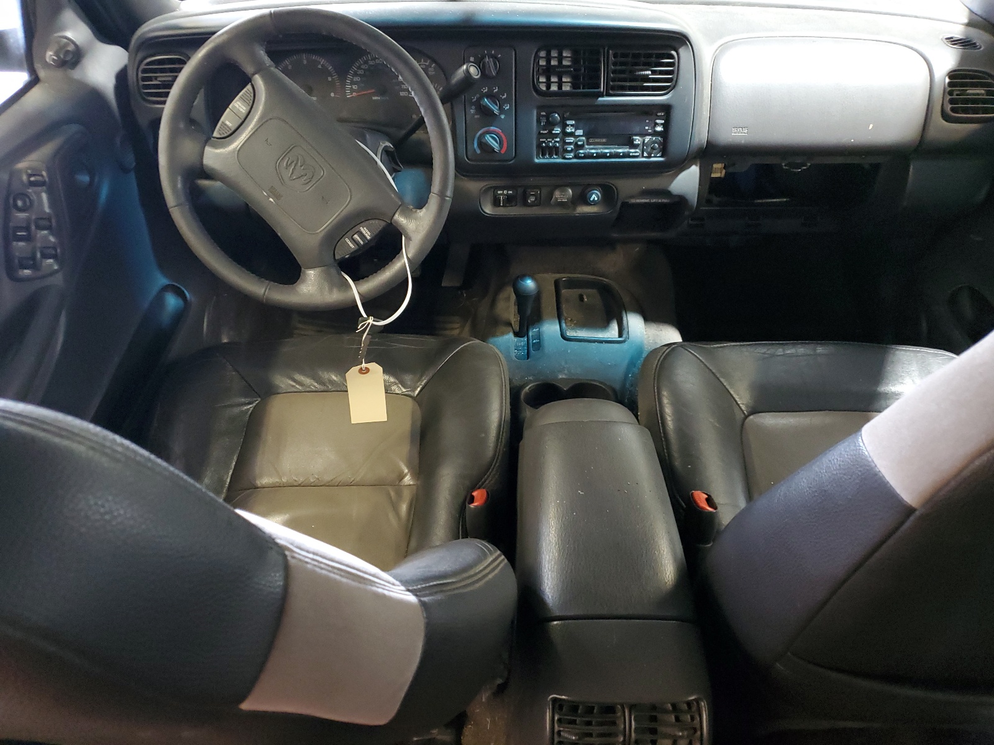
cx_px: 497
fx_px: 747
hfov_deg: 67.3
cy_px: 372
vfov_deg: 53.1
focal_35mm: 26
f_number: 1.5
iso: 319
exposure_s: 1/15
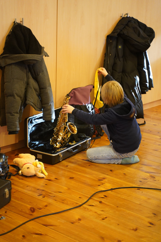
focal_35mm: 75
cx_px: 80
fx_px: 503
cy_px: 121
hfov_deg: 18.2
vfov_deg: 27.0
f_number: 2.8
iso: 3200
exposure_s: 1/160
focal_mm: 75
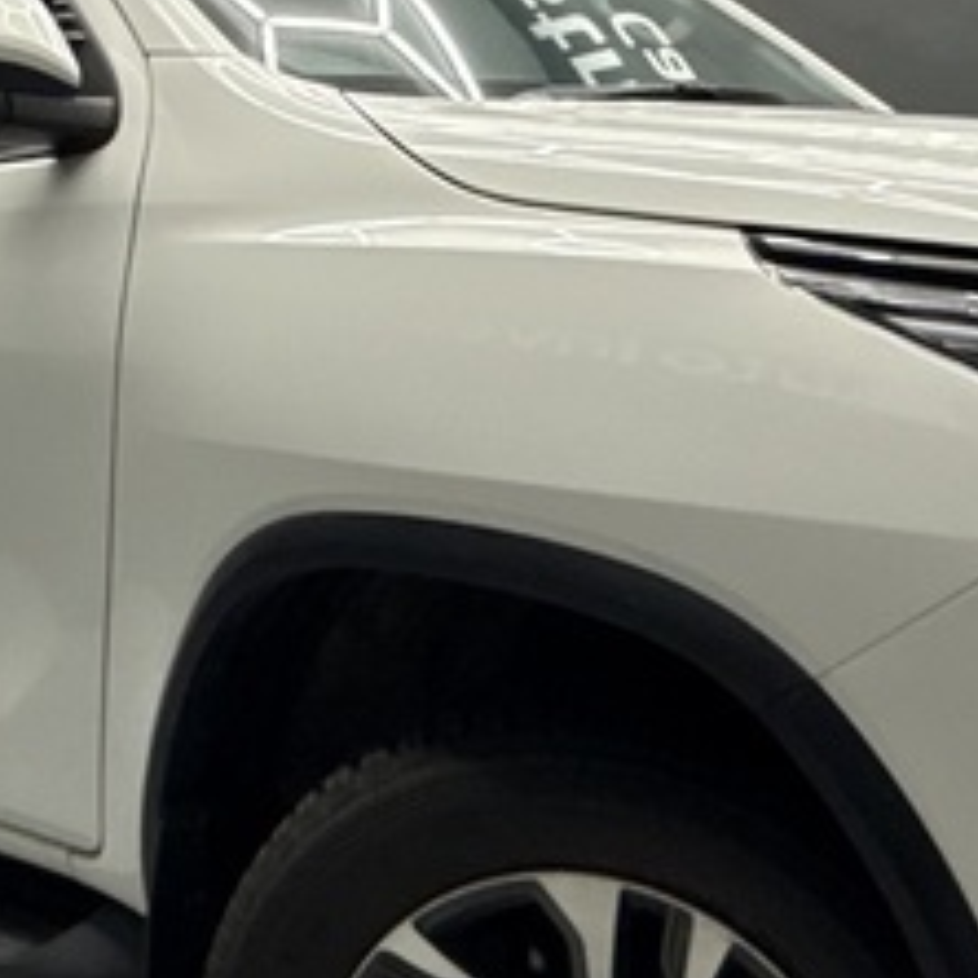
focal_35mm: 57
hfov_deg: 30.0
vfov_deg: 30.0
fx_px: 1822
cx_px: 537
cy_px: 537
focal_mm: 2.22
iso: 200
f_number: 2.2
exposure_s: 1/100
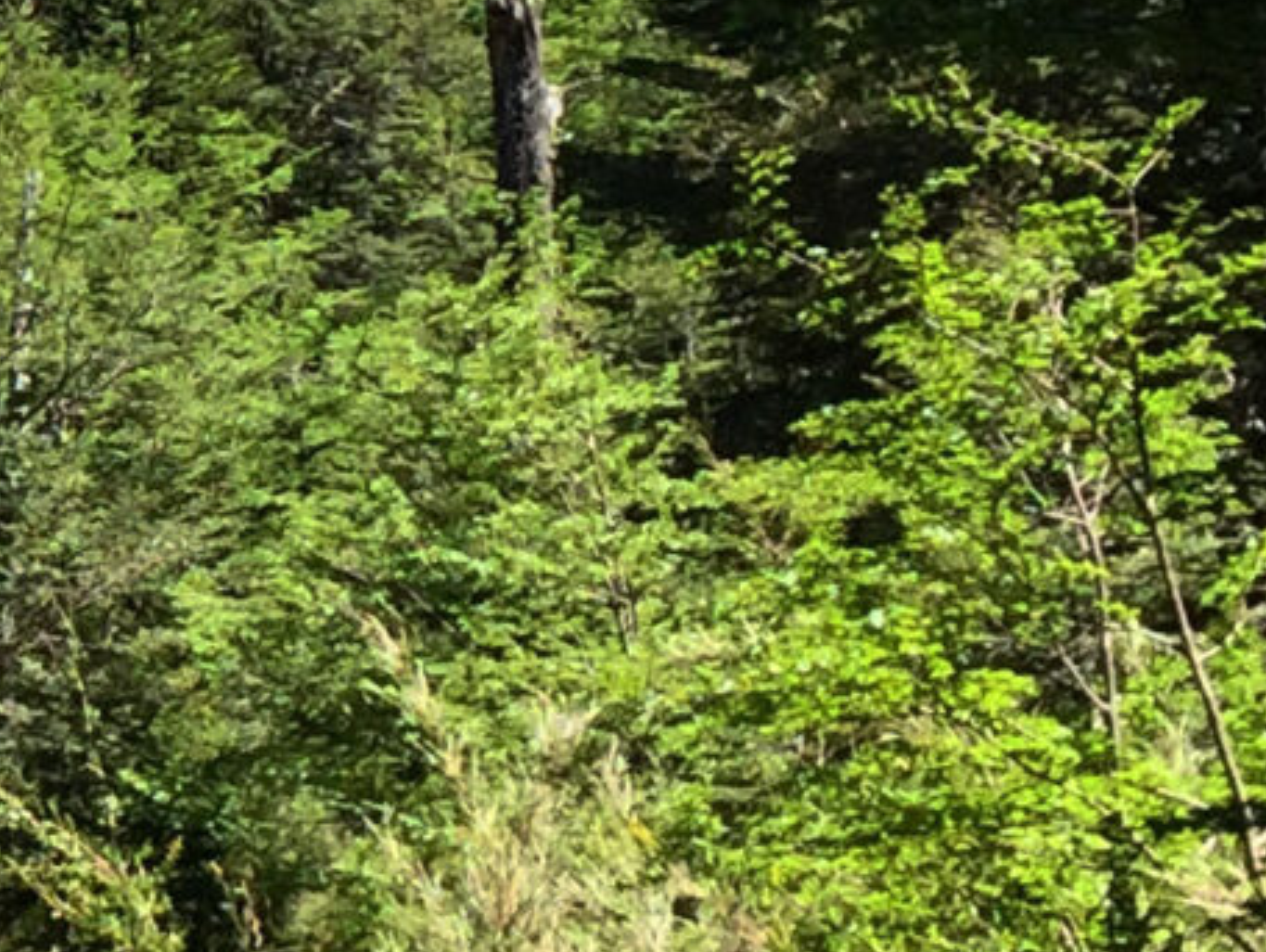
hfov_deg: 10.8
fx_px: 5966
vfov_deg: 9.1
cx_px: -1447
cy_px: 178
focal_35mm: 163
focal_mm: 4.15
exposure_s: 1/920
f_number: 2.2
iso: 32
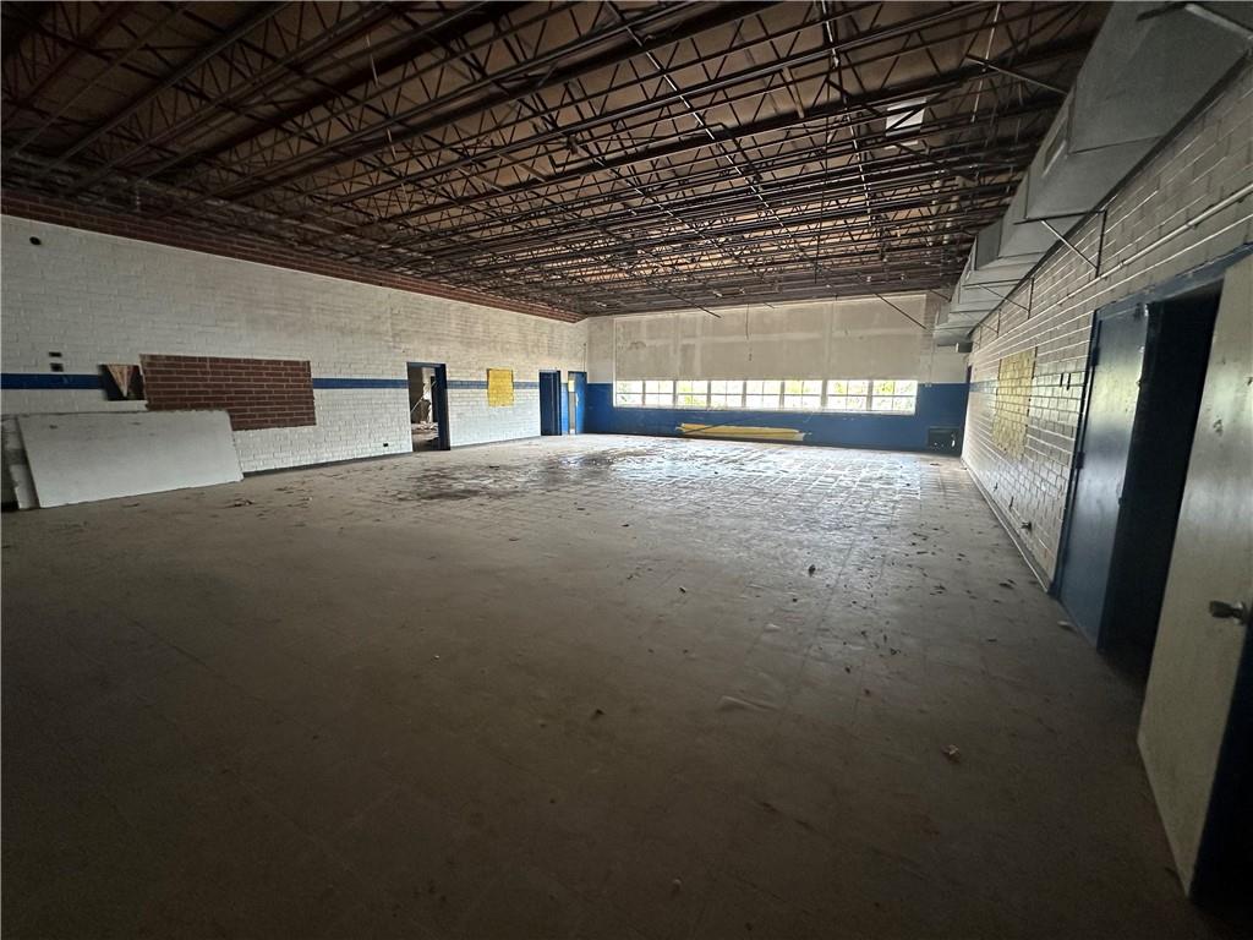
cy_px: 470
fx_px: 507
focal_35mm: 14
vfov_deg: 85.7
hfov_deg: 102.1
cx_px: 626
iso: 320
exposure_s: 1/60
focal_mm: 2.22
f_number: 2.2
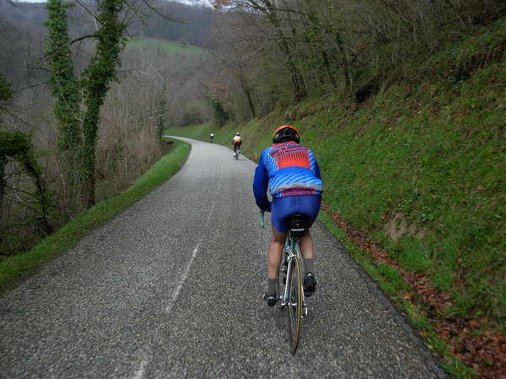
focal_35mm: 38
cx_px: 253
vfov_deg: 37.7
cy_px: 190
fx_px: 555
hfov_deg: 49.0
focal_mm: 6.3
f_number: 2.9
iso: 79
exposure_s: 1/132
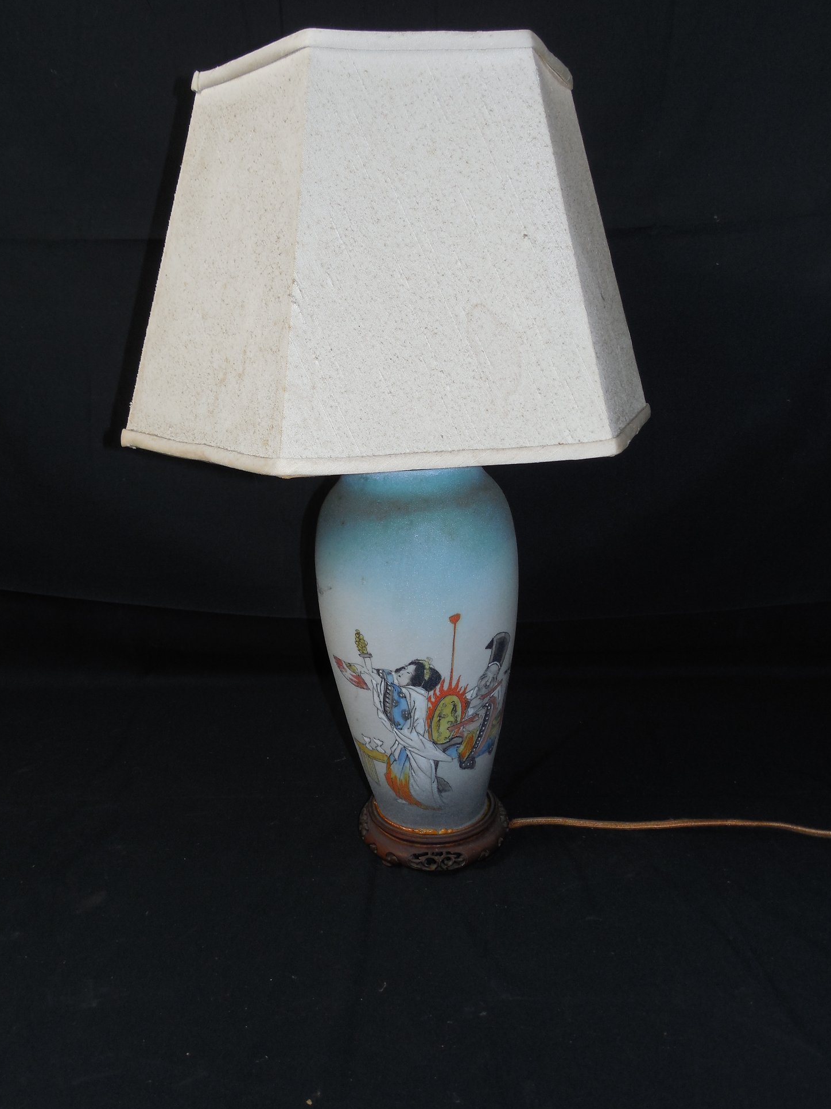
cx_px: 403
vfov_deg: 61.7
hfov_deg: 48.2
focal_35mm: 29
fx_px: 928
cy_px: 551
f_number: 3.5
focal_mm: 5
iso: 125
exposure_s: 1/25
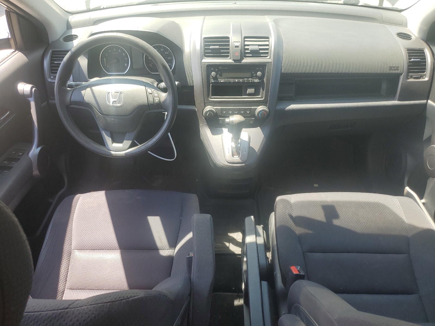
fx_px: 327
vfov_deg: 53.1
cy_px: 163
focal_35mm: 26
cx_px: 218
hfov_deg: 67.3
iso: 50
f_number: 1.5
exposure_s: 1/323
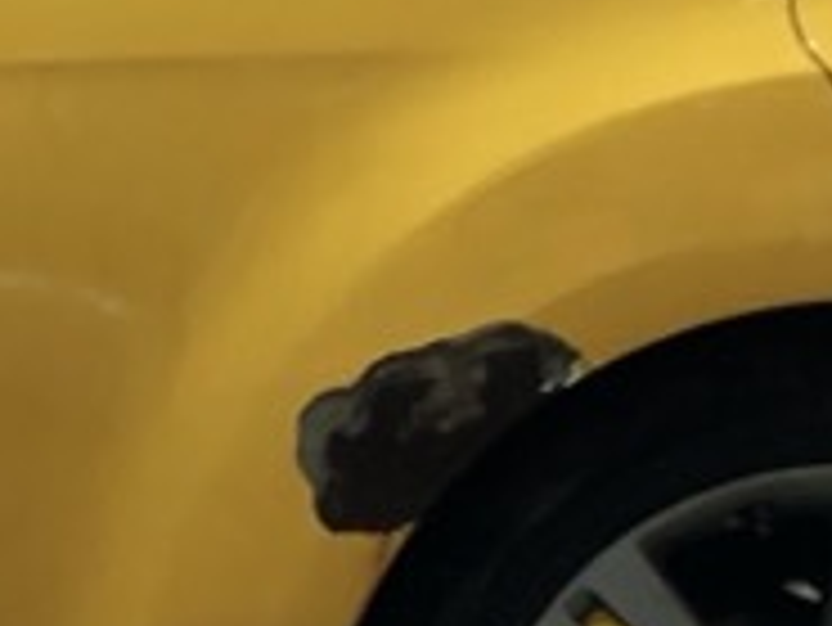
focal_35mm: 194
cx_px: -1097
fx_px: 4666
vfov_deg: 7.6
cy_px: 576
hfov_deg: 9.2
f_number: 1.8
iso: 50
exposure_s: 1/120
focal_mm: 3.99
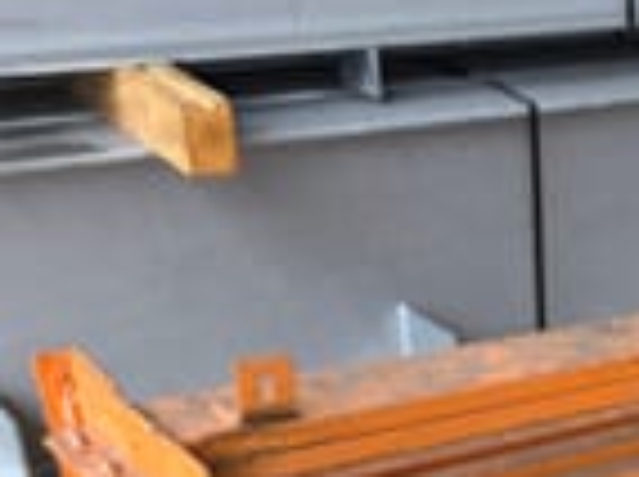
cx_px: 765
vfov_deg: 16.1
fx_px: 1493
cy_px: 785
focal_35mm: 81
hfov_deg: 22.3
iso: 80
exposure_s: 1/180
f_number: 1.7
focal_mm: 6.3
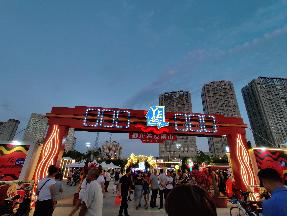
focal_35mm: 13
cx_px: 144
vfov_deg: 89.9
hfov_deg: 106.2
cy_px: 108
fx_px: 108
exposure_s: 1/50
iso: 160
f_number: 2.2
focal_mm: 2.25
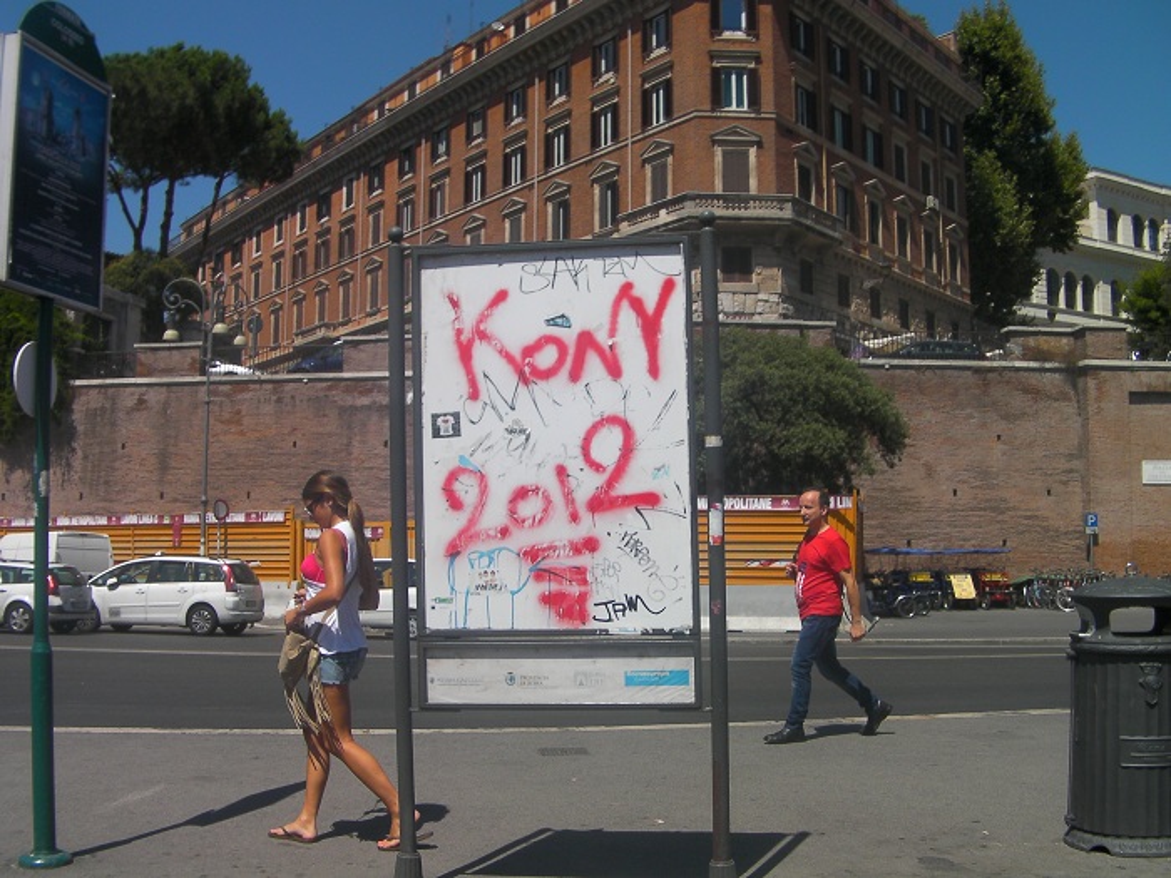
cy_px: 439
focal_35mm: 38
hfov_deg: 49.0
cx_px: 586
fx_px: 1285
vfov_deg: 37.7
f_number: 4.5
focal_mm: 6.8
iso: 50
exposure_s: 1/697
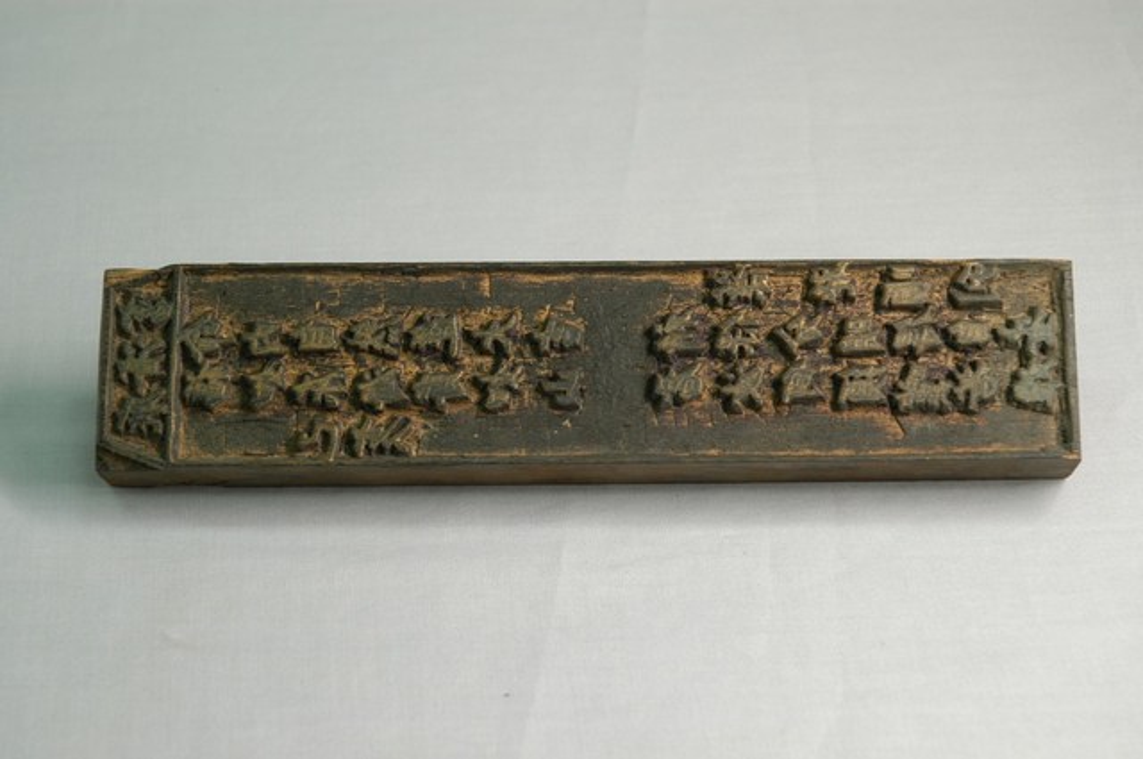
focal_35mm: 93
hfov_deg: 21.9
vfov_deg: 14.7
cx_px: 572
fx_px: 2949
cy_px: 380
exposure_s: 1/20
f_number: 7.1
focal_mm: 62
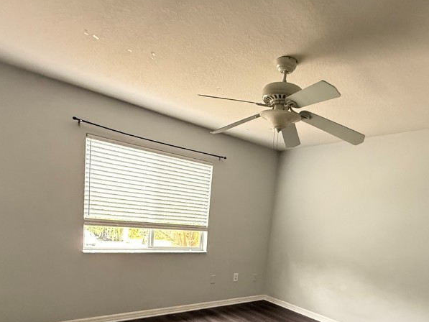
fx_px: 297
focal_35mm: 24
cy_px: 254
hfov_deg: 71.1
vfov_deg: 53.3
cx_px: 250
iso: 640
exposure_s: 1/60
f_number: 2.2
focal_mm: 2.22
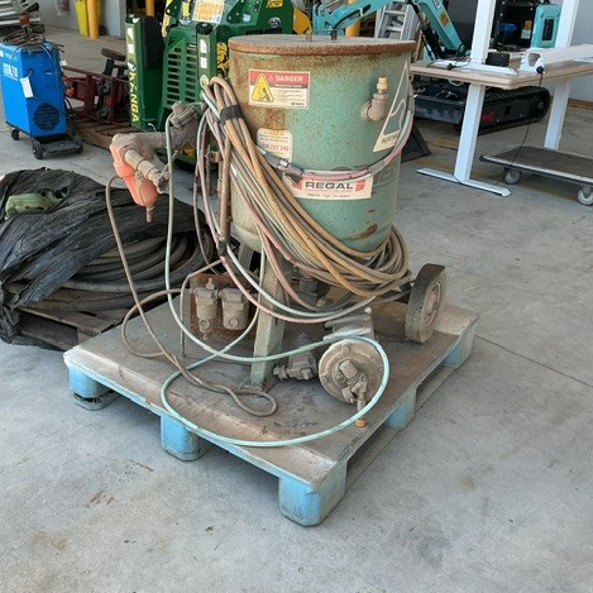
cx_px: 220
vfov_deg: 47.2
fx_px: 678
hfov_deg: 46.8
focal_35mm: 35
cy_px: 297
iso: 25
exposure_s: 1/188
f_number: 1.8
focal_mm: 3
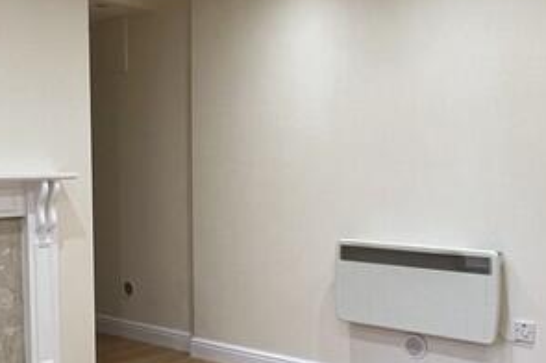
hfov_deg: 41.7
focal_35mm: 47
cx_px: 217
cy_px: 217
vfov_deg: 28.5
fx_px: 712
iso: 200
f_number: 1.8
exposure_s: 1/100
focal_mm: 1.57
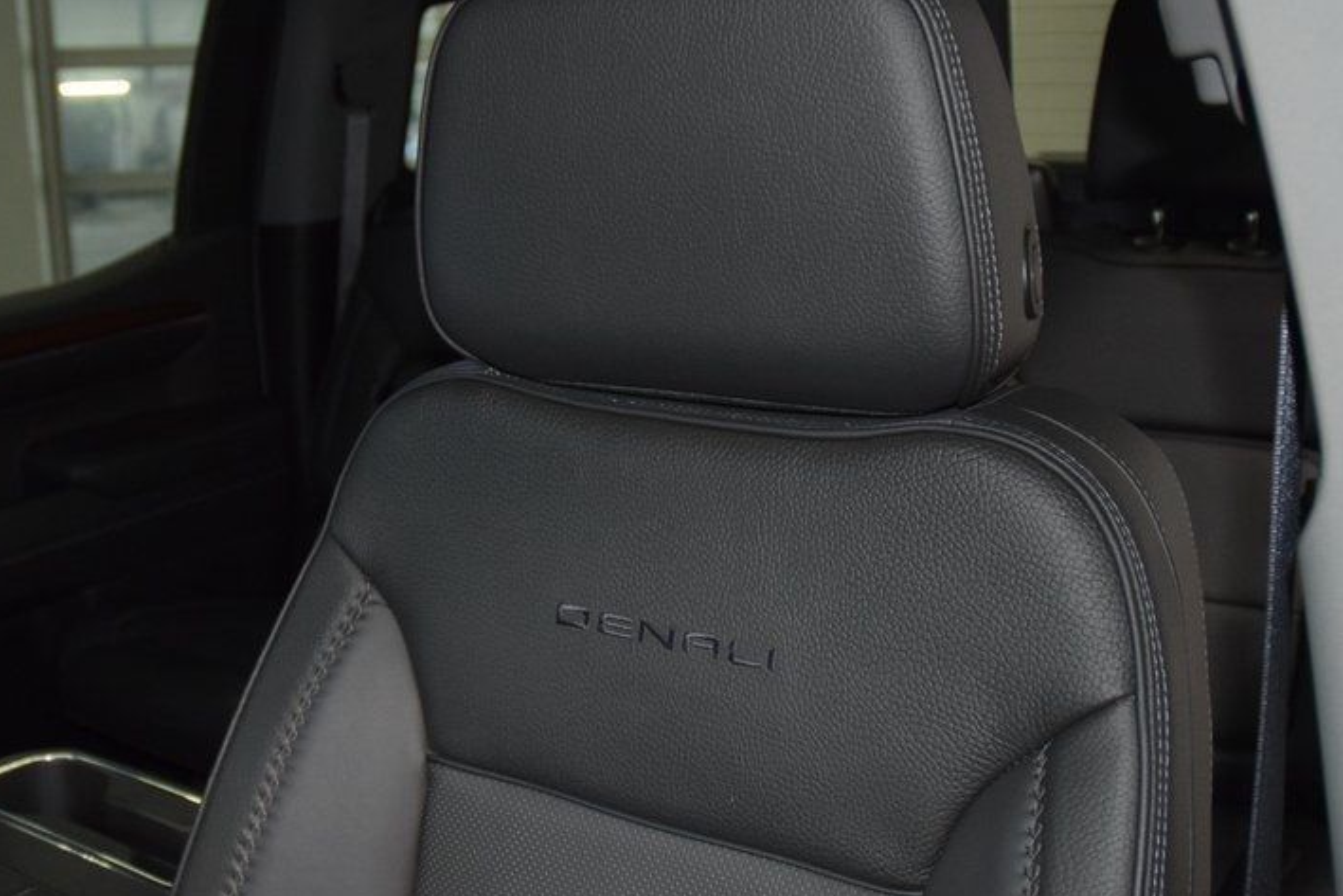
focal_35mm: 39
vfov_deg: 34.2
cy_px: 431
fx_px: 1455
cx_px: 676
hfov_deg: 49.5
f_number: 3.5
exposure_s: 1/80
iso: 1600
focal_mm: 18
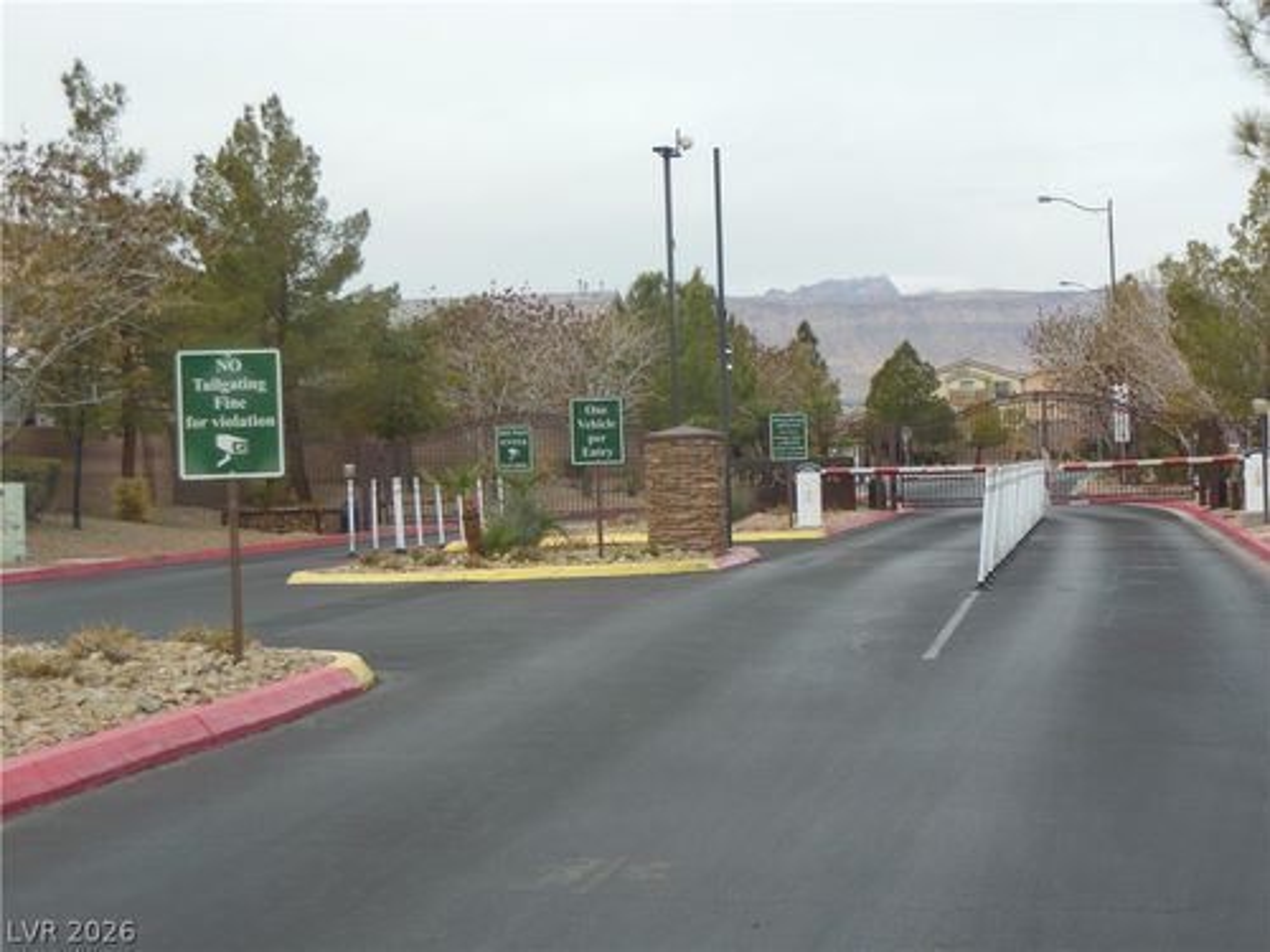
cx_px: 635
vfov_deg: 19.4
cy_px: 476
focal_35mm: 76
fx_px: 2788
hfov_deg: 25.7
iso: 125
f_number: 4.4
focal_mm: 13.6
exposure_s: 1/640
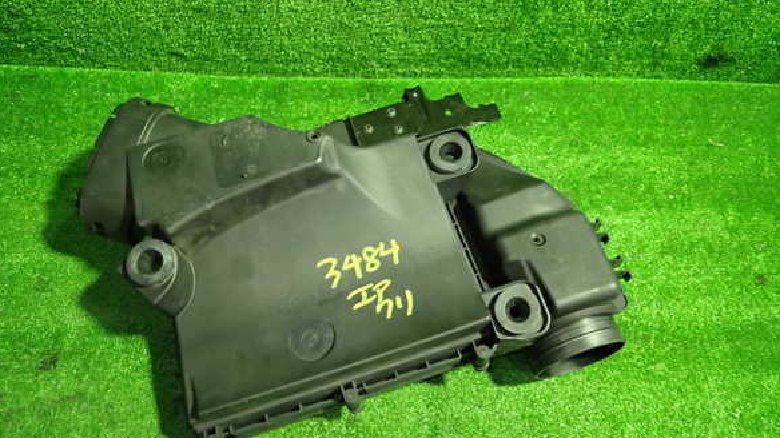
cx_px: 382
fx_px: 579
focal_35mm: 28
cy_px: 232
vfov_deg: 41.4
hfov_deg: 67.9
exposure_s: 1/30
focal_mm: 4.5
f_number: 2
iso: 400
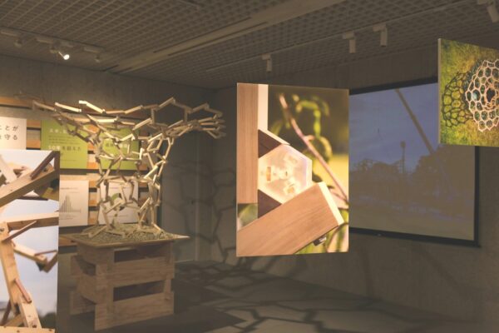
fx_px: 457
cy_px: 166
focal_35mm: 33
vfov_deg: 40.0
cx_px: 250
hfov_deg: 57.2
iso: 1250
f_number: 6.4
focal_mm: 22.3
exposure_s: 1/125
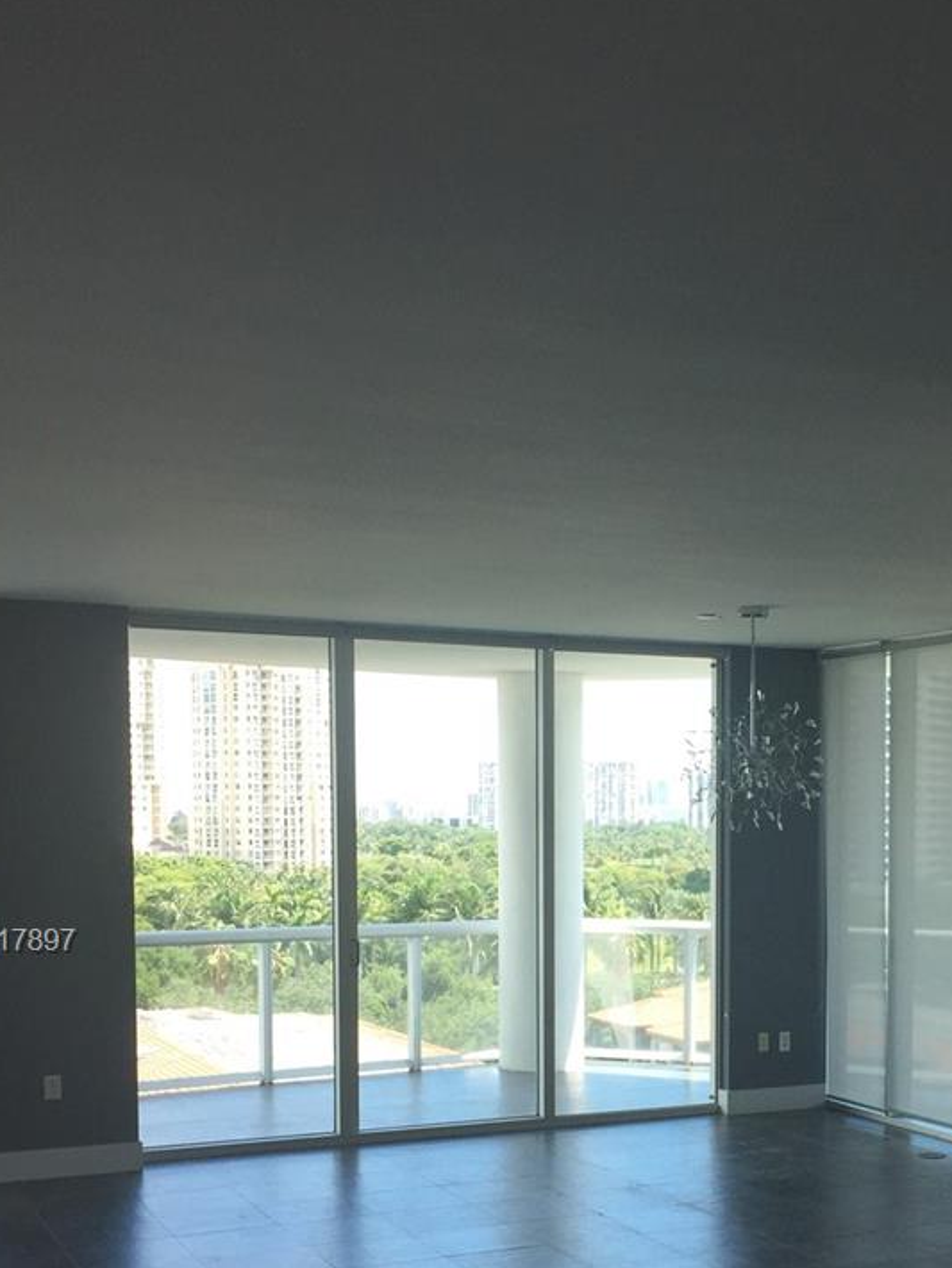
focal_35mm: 49
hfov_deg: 29.2
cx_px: 725
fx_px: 1796
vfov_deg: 38.0
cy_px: 945
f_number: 2.2
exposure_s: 1/205
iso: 32
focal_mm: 4.15
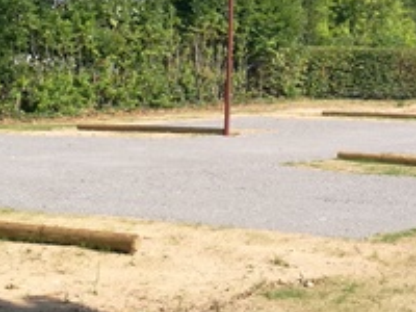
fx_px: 1298
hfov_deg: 18.2
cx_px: 279
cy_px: -21
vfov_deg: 13.5
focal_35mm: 108
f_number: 2.2
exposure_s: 1/560
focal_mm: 4.5
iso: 50
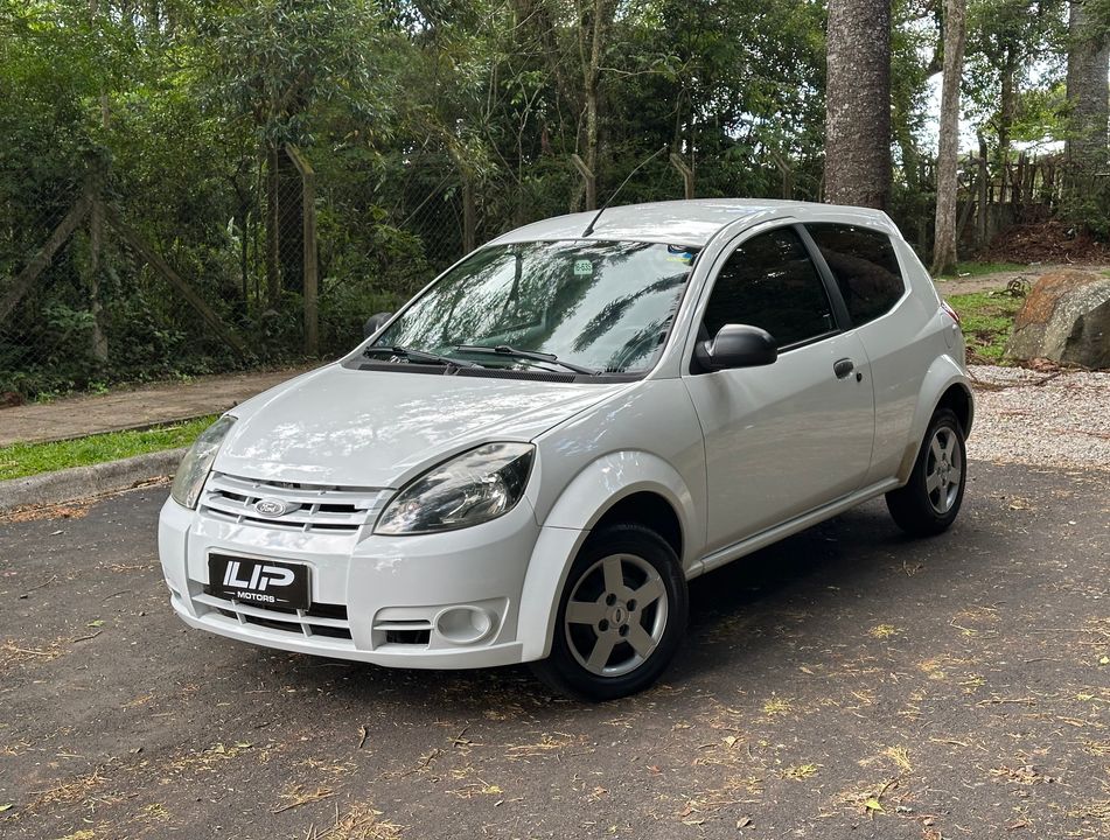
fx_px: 1544
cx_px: 555
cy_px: 420
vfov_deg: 30.4
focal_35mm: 48
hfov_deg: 39.5
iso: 64
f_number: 1.78
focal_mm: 6.86
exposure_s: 1/262
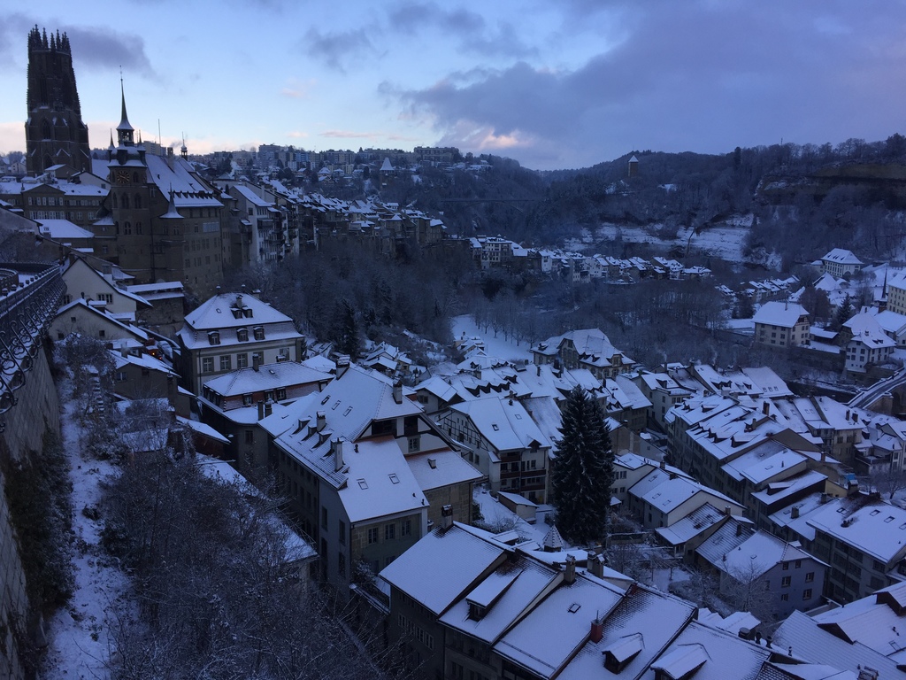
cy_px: 340
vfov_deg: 48.2
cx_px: 453
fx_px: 759
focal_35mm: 29
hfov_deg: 61.7
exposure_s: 1/590
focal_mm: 4.15
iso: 32
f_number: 2.2
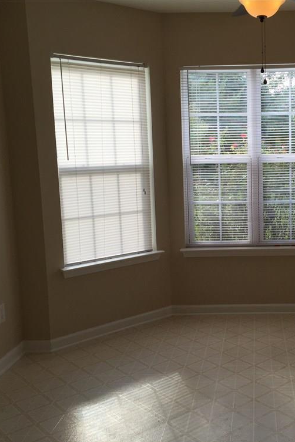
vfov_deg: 47.4
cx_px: 247
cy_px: 225
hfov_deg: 31.6
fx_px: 504
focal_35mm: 41
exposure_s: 1/264
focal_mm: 4.15
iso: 32
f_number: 2.2
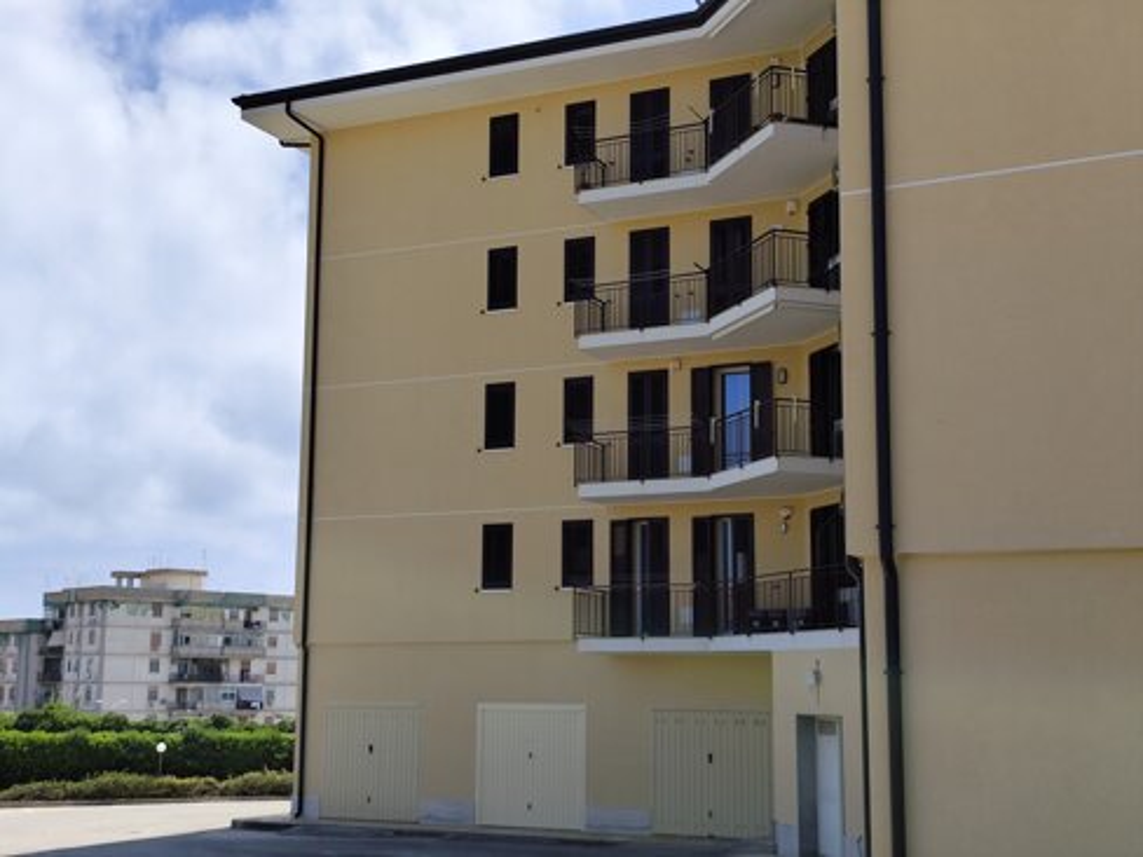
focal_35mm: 46
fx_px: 1519
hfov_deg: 41.2
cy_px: 428
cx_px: 572
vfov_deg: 31.5
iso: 50
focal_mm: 6.14
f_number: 1.65
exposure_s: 1/1508
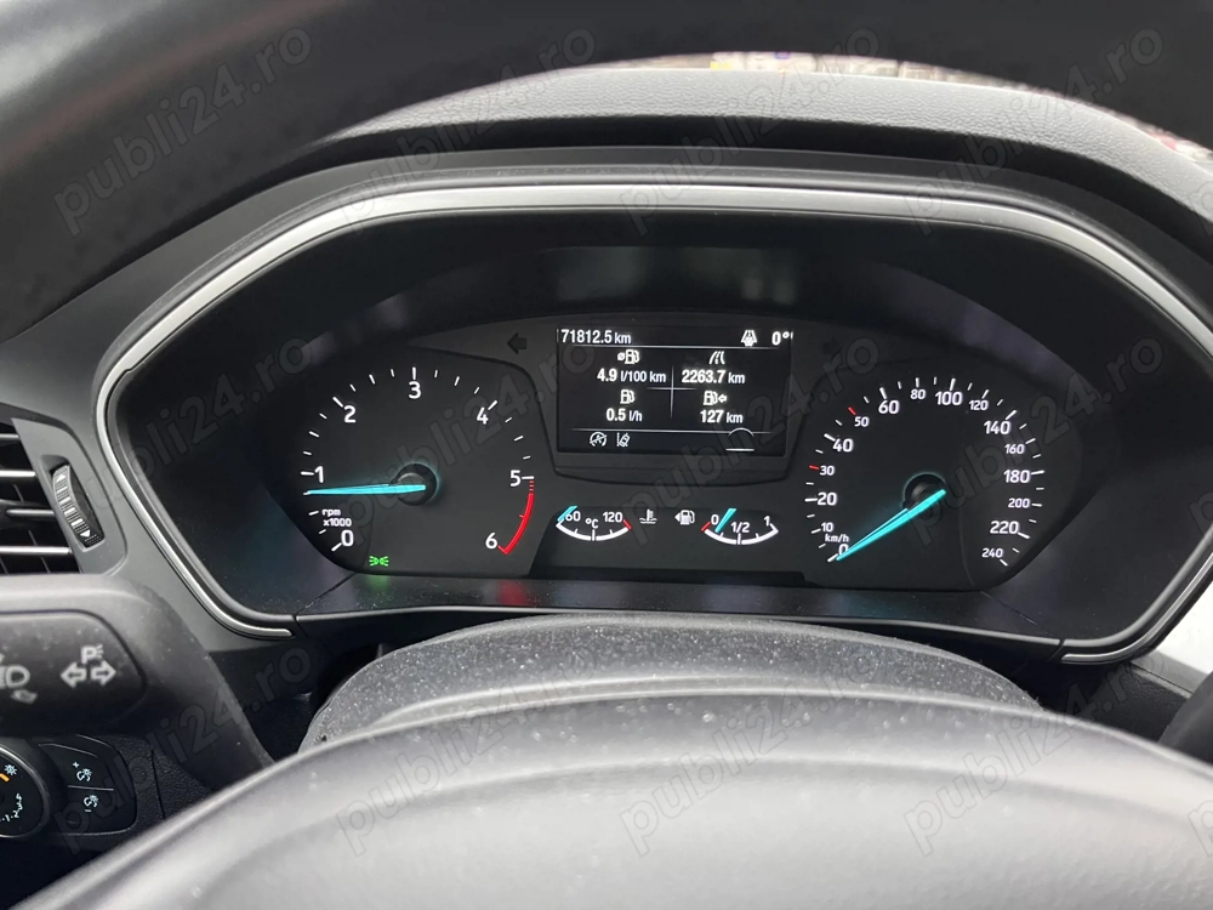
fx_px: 911
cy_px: 455
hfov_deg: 67.3
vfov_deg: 53.1
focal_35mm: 26
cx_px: 606
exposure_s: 1/58
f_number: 1.6
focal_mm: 5.1
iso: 500
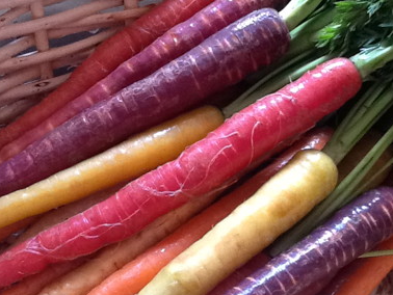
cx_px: 199
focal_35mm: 62
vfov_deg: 23.7
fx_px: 704
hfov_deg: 31.2
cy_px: 160
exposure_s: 1/30
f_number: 2.4
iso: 200
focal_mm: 2.03
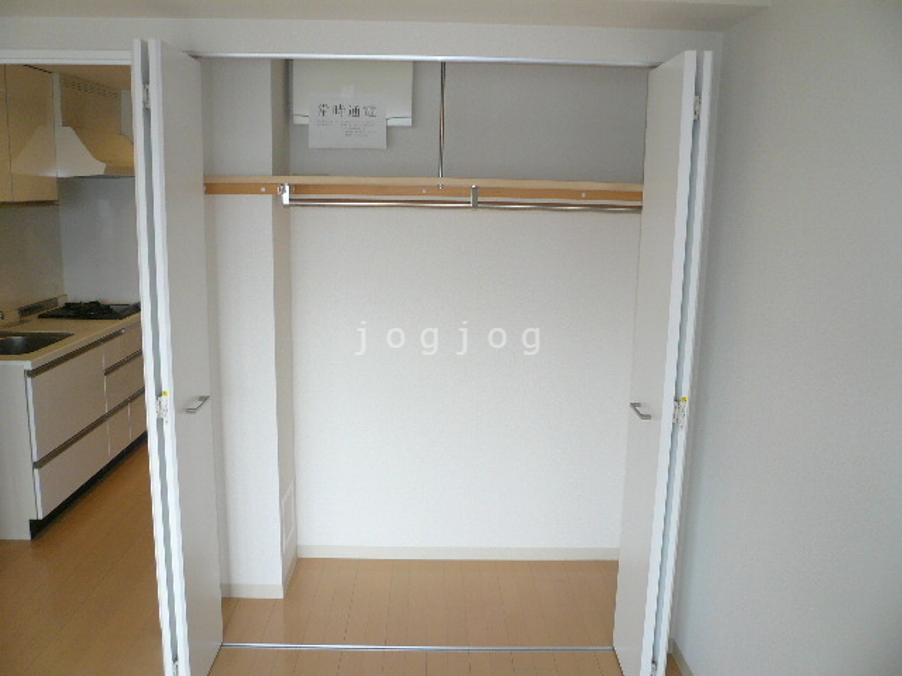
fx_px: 730
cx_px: 451
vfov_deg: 49.7
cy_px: 338
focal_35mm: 28
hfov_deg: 63.4
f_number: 2.8
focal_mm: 4.6
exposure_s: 1/40
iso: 100
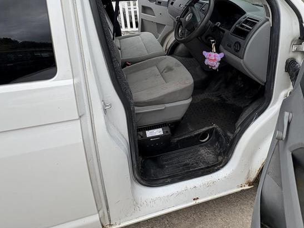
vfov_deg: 54.6
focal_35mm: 23
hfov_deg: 73.8
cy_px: 44
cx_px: 165
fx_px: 202
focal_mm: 2.22
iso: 50
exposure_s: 1/346
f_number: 2.2
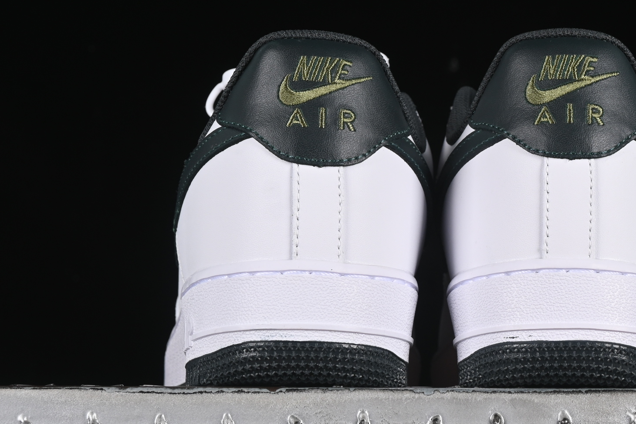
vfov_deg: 9.6
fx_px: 2526
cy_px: 137
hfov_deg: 14.3
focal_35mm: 143
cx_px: 421
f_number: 8
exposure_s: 1/80
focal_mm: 50
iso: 160
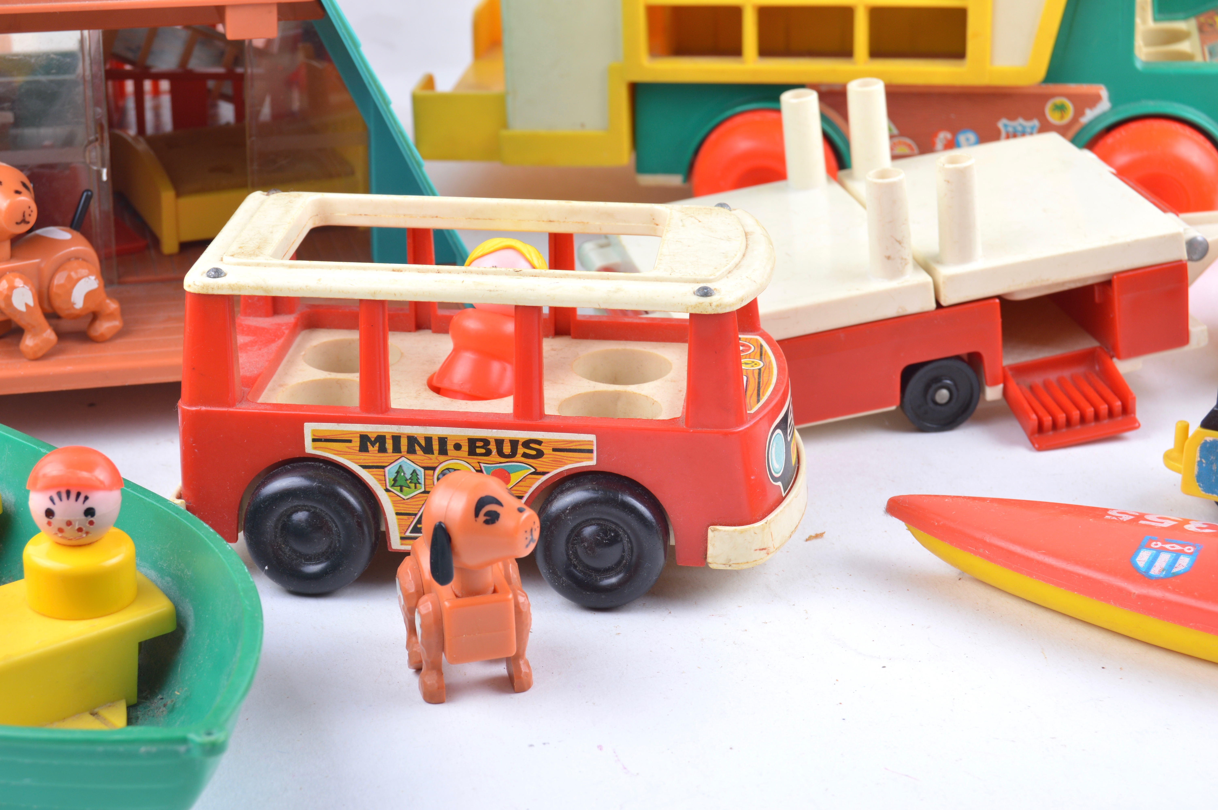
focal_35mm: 75
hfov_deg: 27.0
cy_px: 405
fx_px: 2535
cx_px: 609
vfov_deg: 18.1
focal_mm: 50
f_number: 9
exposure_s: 1/30
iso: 100
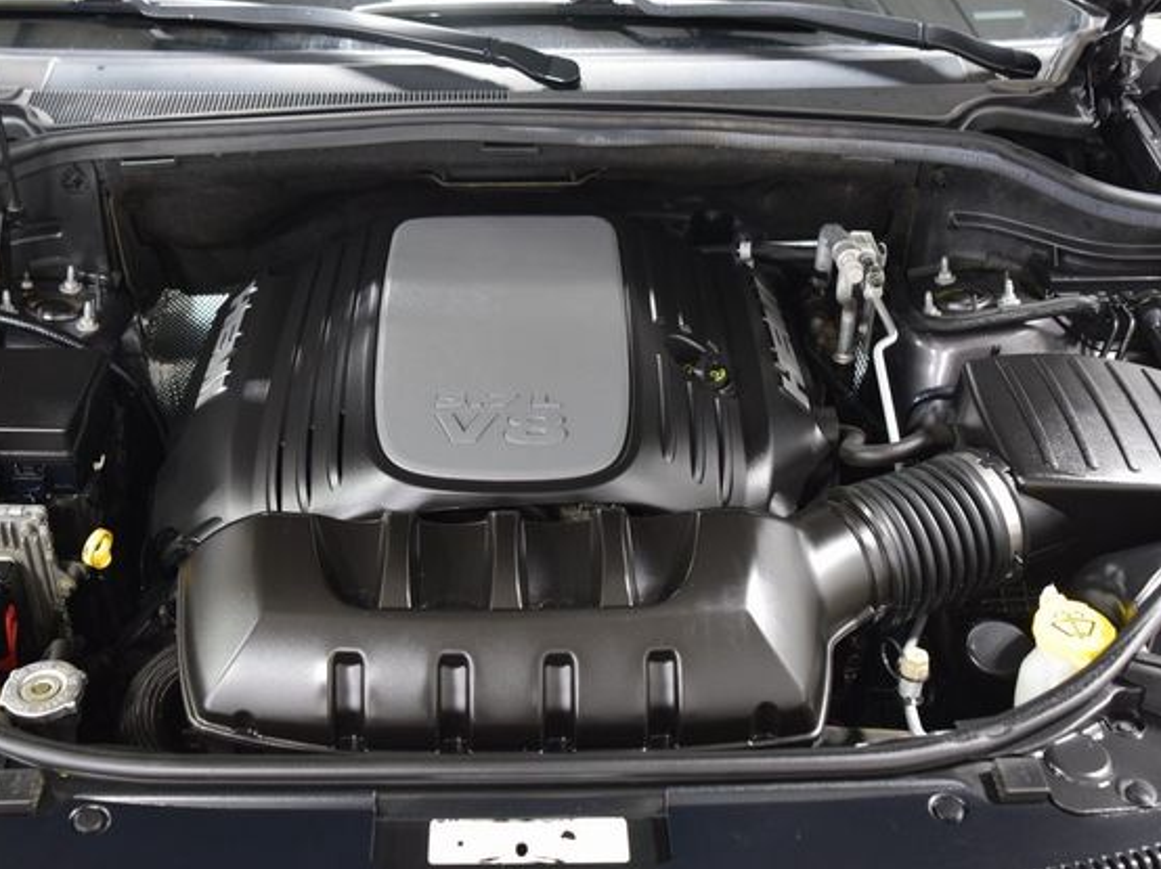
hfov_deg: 46.8
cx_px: 526
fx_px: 1341
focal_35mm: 40
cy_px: 428
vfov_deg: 35.9
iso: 1600
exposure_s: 1/15
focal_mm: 24
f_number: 4
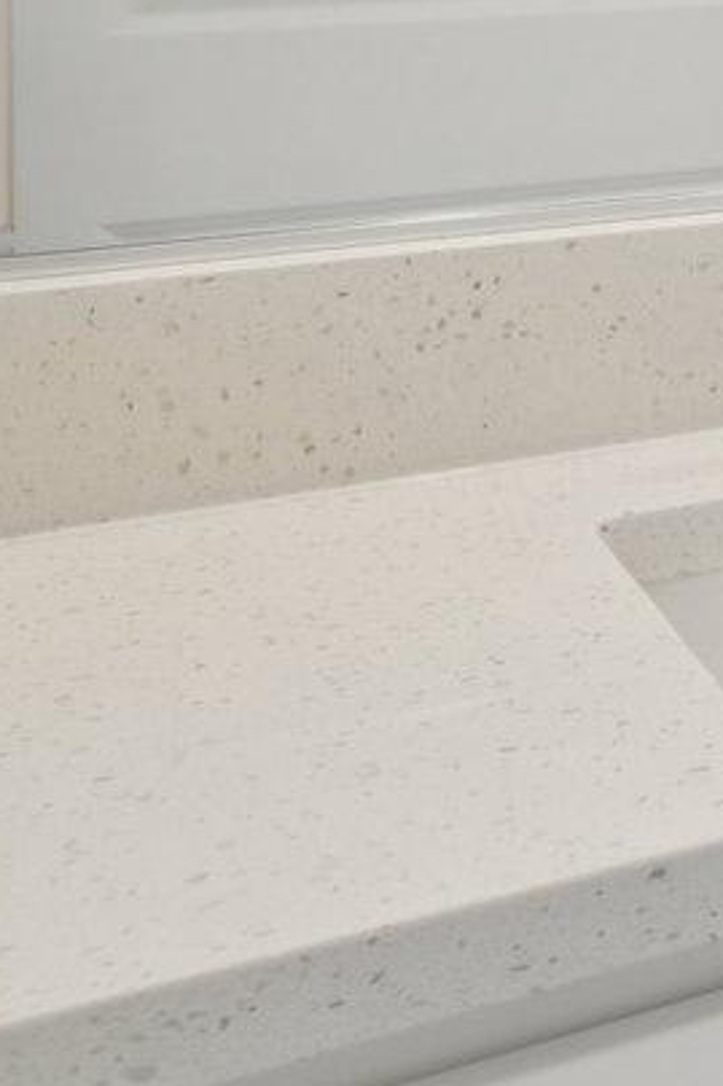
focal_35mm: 71
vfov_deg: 26.2
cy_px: -125
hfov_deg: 10.5
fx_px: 2141
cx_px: 2333
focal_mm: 14
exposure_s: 1/20
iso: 100
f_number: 8
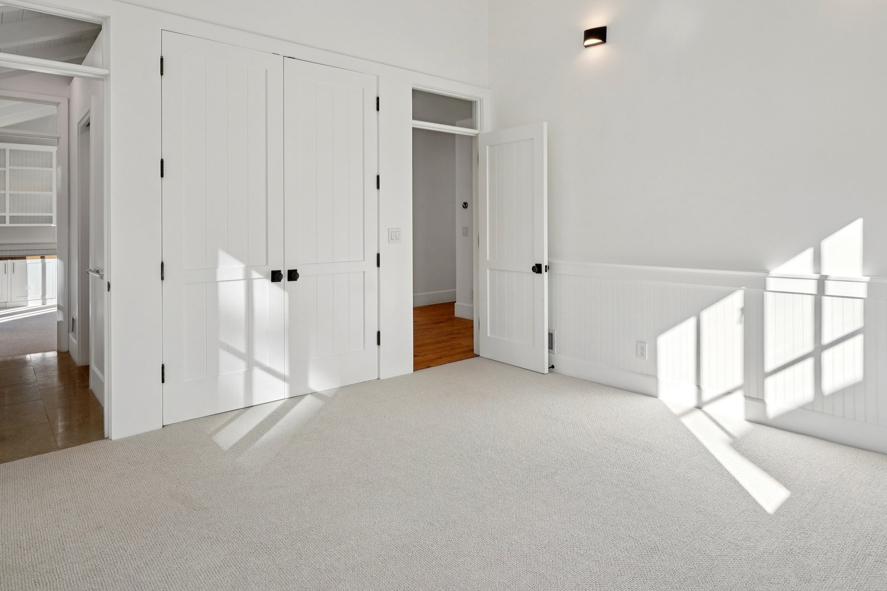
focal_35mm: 21
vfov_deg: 58.9
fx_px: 517
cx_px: 478
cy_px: 229
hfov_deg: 81.1
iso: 400
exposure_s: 1/160
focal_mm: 16
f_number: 8
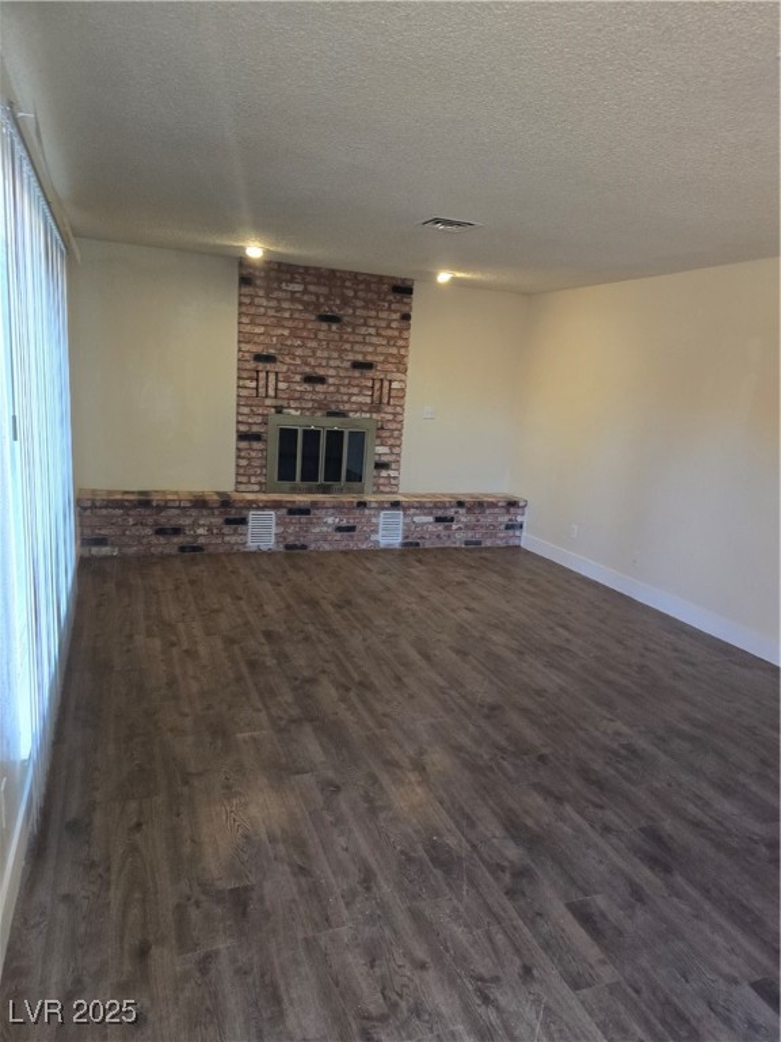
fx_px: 692
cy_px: 521
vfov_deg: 73.9
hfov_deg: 58.9
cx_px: 390
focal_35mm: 23
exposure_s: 1/120
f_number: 1.7
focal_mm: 6.3
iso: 320
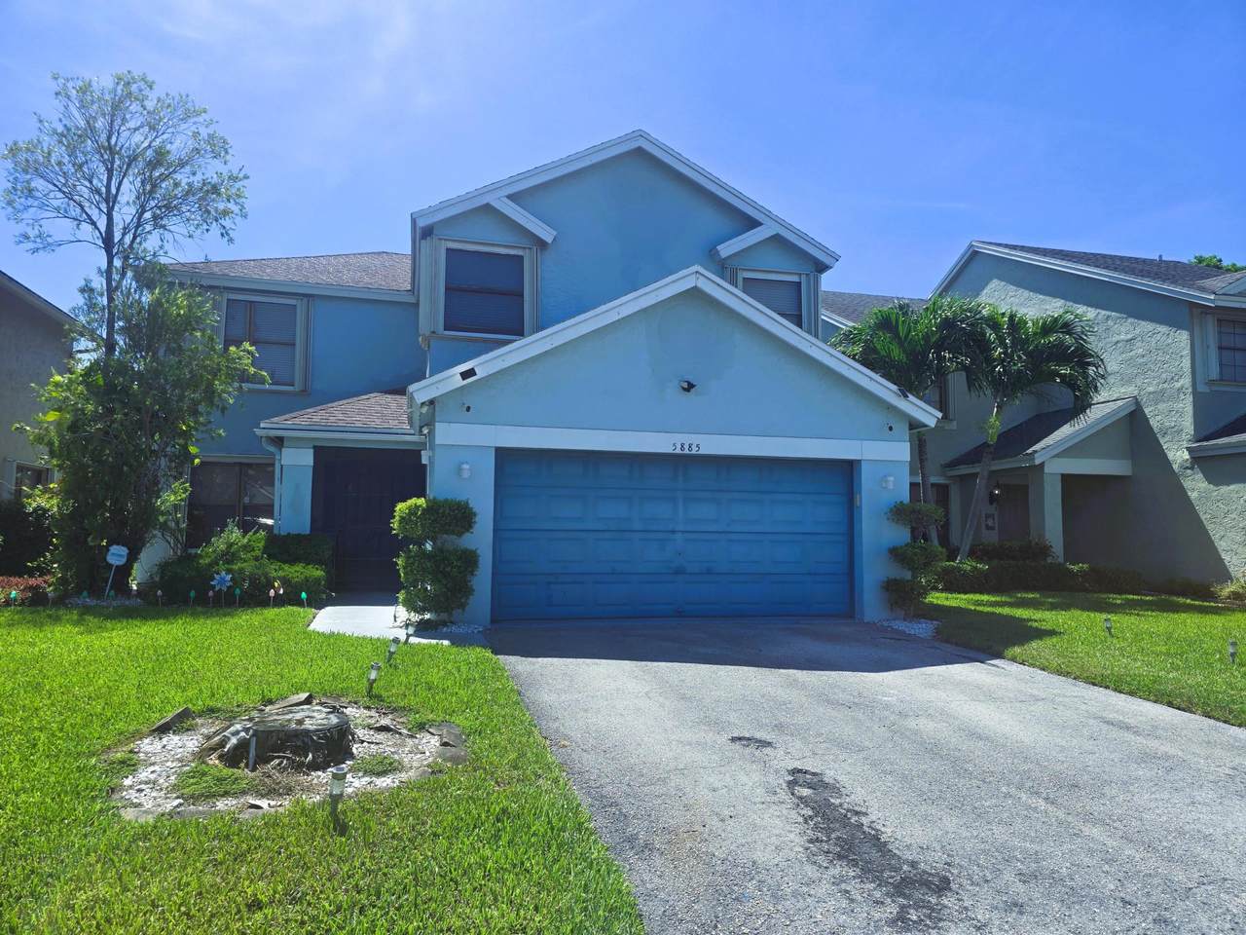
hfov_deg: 73.9
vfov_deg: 58.9
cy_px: 468
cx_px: 623
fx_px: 828
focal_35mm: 23
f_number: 1.7
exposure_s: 1/754
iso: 12
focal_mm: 6.3
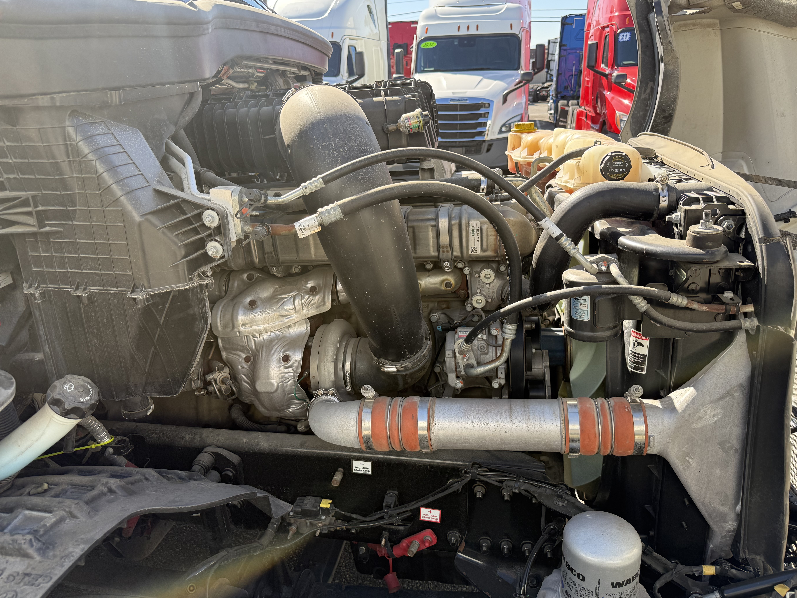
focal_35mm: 25
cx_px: 403
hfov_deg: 69.4
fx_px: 576
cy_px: 302
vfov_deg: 54.9
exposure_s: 1/888
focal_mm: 6.76
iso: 100
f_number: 1.78
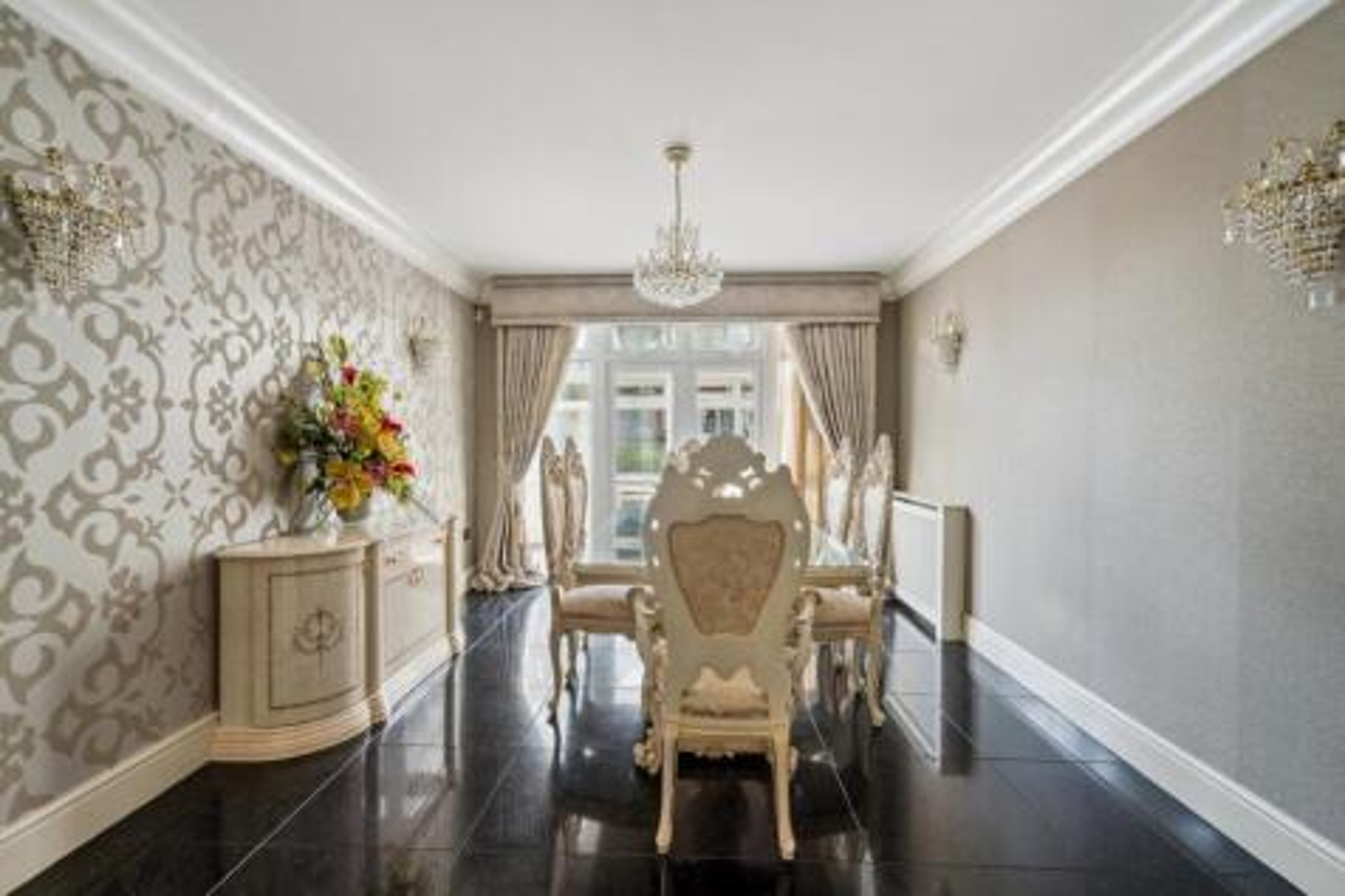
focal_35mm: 16
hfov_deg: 96.8
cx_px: 672
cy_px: 448
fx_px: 598
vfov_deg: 73.7
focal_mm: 16
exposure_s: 1/3
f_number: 11
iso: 640
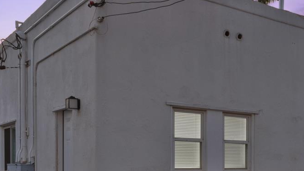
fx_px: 443
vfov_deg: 21.4
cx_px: 266
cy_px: 151
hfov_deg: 35.8
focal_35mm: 55
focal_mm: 17
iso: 1250
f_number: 14
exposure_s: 1.3
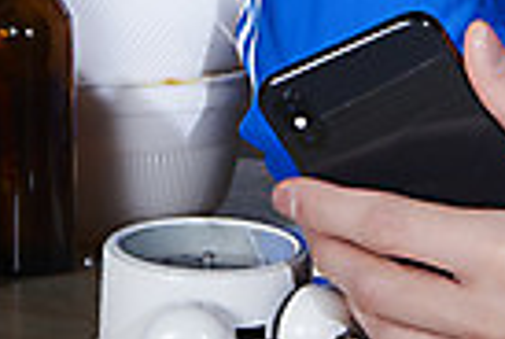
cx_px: 393
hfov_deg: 6.7
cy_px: -217
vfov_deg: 4.5
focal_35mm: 306
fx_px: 4302
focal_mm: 70
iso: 100
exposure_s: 1/125
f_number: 16
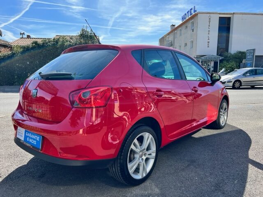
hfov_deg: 67.3
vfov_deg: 53.1
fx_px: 198
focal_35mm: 26
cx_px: 132
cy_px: 98
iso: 50
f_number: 1.5
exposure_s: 1/1468
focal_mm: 5.7
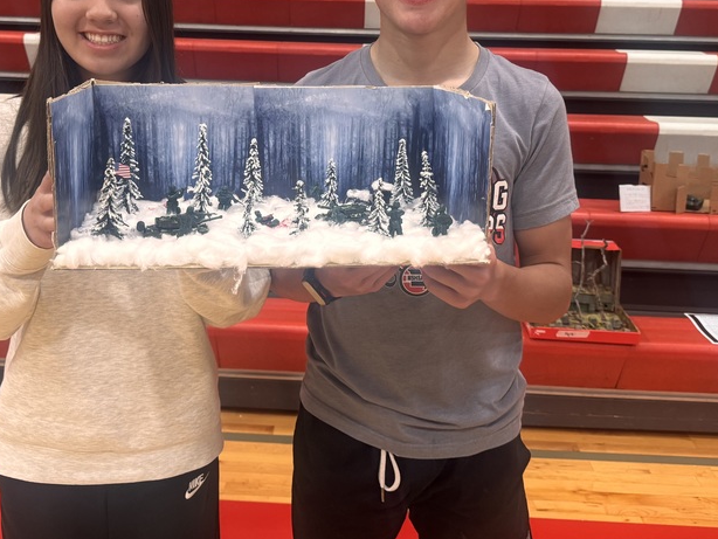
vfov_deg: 35.3
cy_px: 145
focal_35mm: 40
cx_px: 324
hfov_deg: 46.7
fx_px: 830
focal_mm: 6.76
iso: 200
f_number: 1.78
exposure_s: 1/75
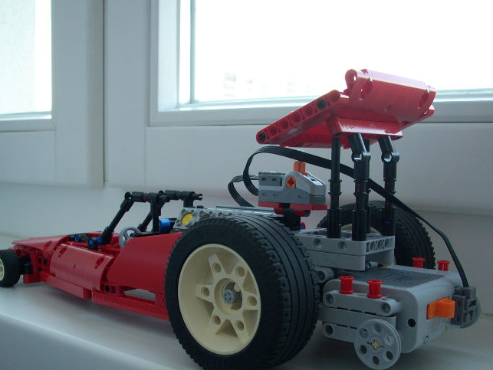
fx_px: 655
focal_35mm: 46
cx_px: 235
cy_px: 222
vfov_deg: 31.5
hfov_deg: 41.2
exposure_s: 1/30
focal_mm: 6.2
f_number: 2.8
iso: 73
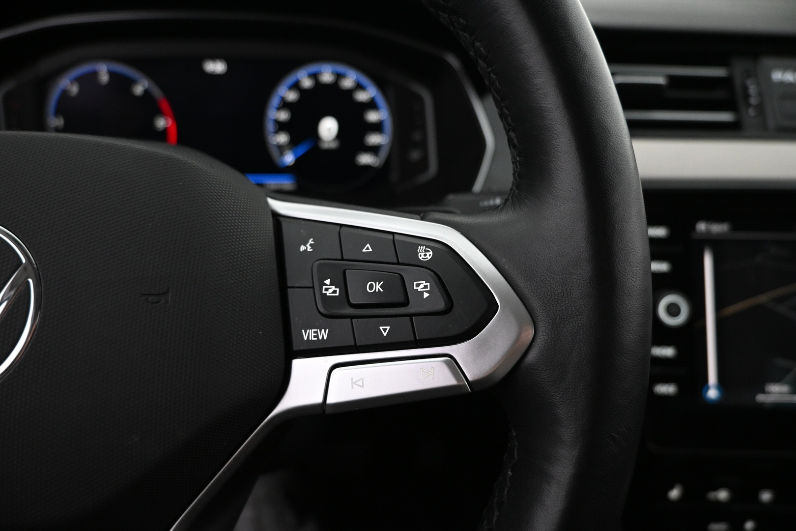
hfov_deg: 73.7
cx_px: 398
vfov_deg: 53.1
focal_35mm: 24
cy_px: 266
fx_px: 531
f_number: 3.5
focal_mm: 16
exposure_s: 1/40
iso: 1600
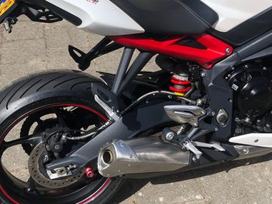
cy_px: 77
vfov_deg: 30.8
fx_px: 369
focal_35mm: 47
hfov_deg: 40.2
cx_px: 104
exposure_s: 1/1715
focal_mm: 3.99
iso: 20
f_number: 1.8
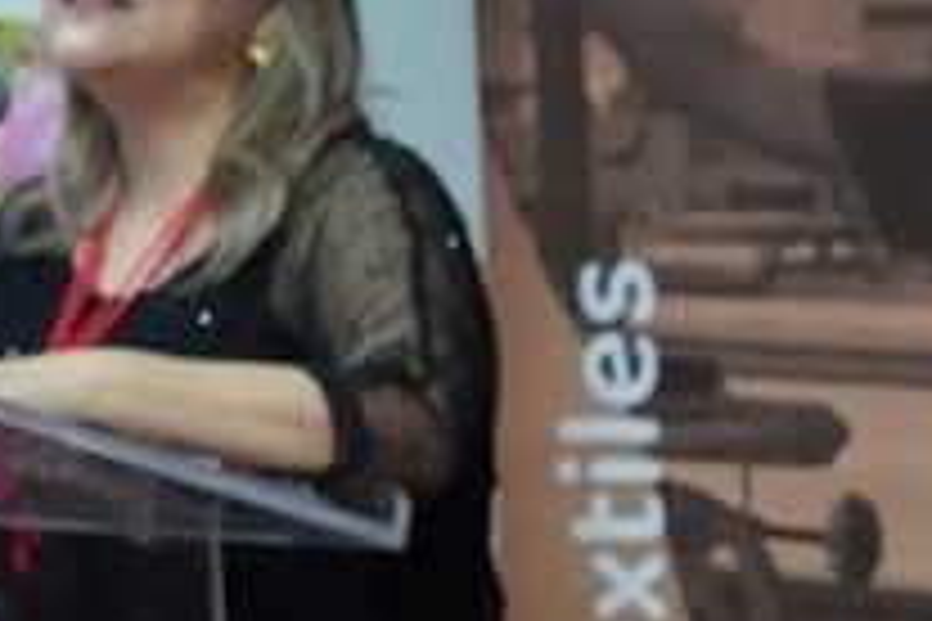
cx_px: 2310
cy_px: 1220
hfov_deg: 6.7
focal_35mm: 290
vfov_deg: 4.7
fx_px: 7507
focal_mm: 50
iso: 6400
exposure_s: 1/160
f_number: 4
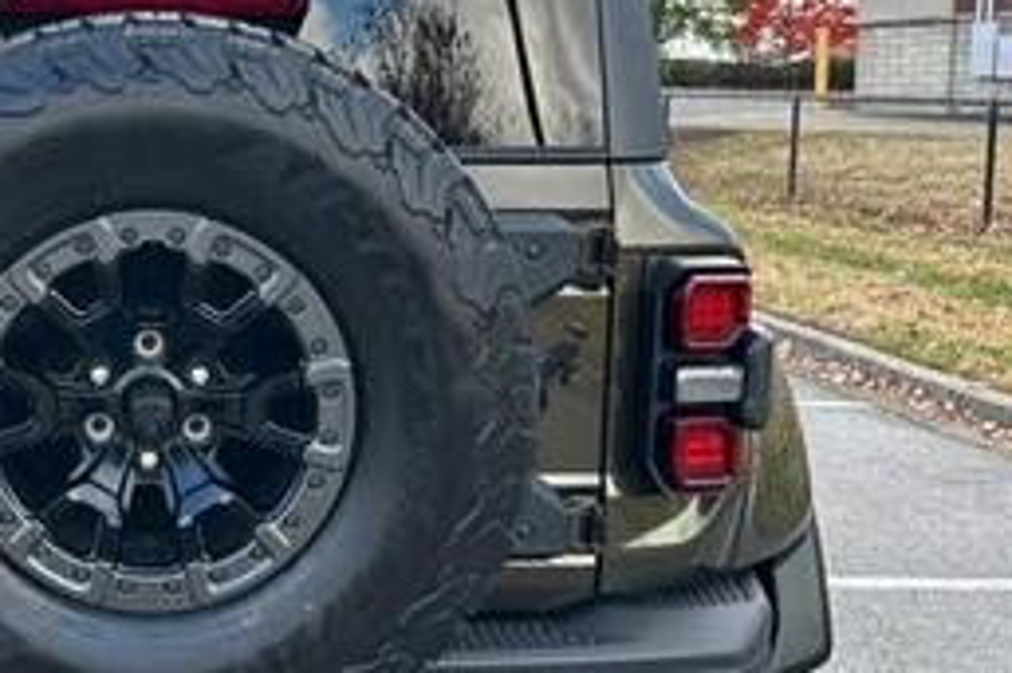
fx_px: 1377
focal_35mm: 49
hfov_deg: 37.8
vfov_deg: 27.5
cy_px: 283
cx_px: 106
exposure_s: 1/642
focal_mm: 6.86
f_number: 1.78
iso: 80
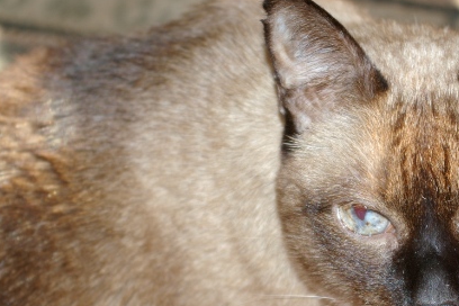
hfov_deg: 14.3
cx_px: 294
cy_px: 219
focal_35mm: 143
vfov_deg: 9.6
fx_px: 1821
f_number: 5.6
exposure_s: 1/60
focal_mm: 55
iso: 200
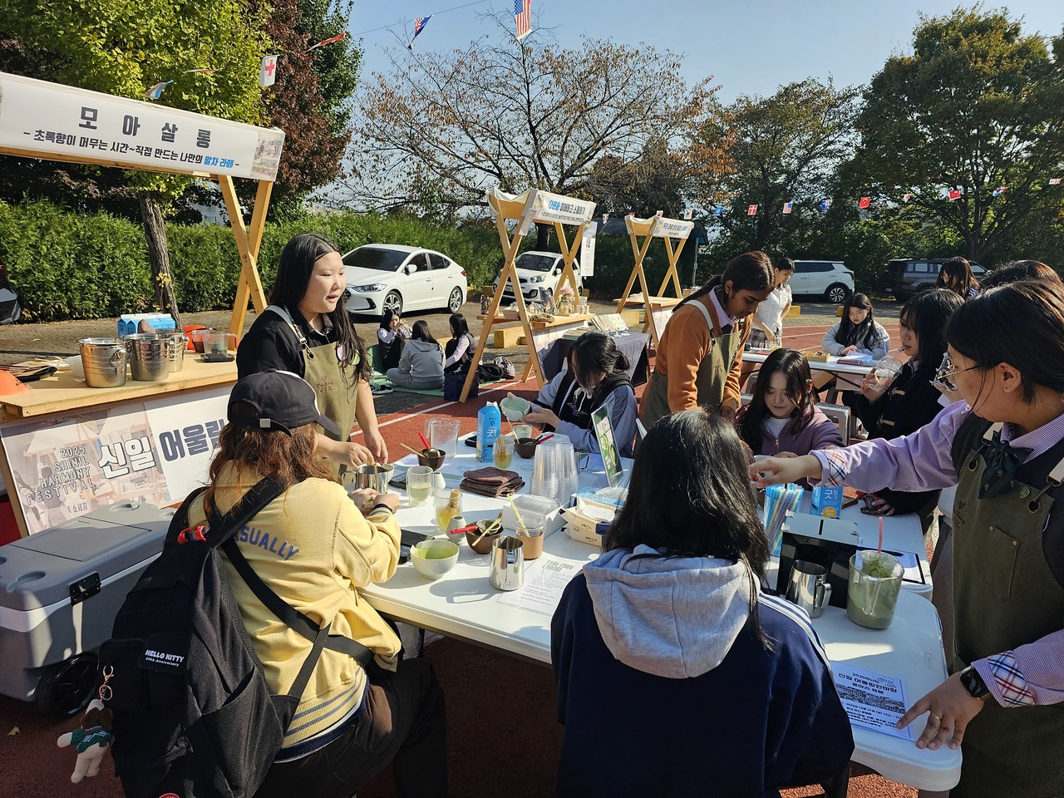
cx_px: 532
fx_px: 707
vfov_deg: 58.9
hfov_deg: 73.9
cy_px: 399
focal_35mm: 23
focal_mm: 6.3
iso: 20
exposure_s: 1/1123
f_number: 1.7
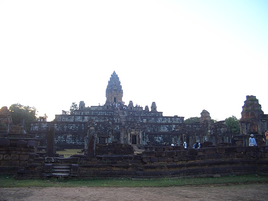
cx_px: 134
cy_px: 100
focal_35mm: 35
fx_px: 271
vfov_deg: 40.7
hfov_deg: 52.6
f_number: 2.6
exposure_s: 1/80
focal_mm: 5.8
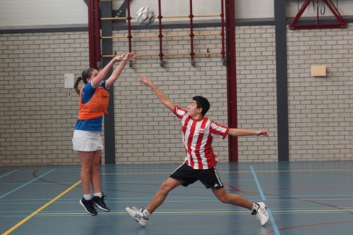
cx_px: 176
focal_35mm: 75
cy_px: 118
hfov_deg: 27.0
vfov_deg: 18.2
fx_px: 735
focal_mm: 50
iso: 800
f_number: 4
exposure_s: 1/200
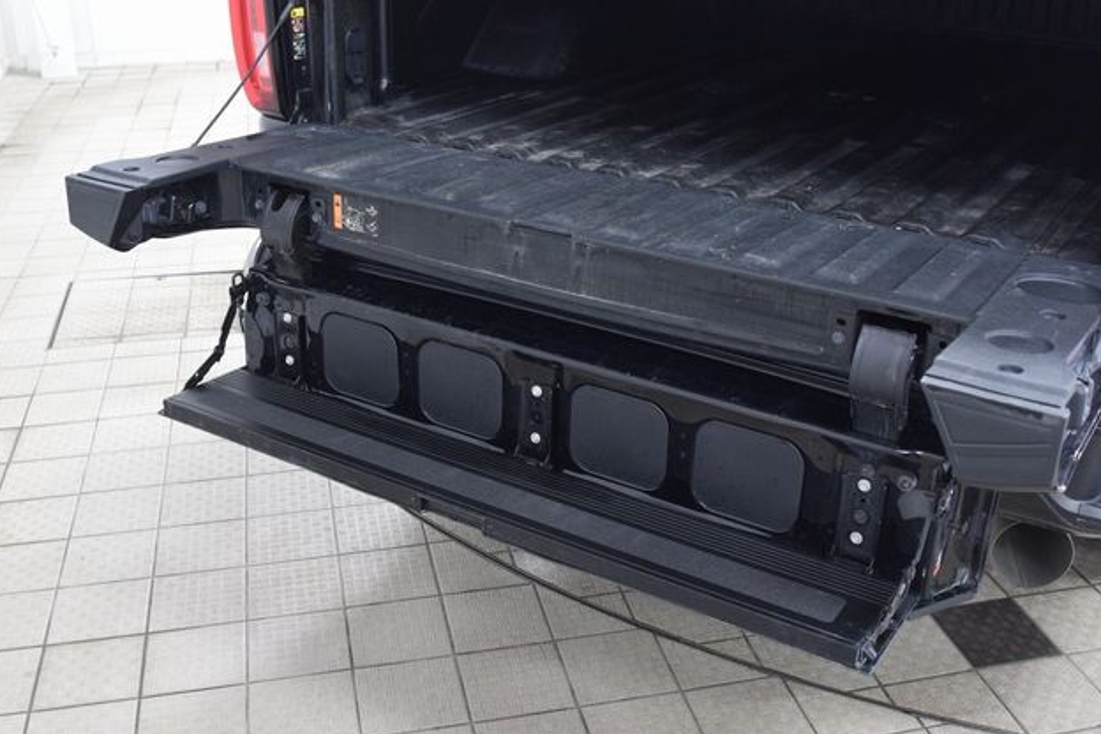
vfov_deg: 33.4
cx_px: 552
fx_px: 1223
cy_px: 371
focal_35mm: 40
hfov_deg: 48.5
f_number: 5.6
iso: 1600
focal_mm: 26
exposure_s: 1/15
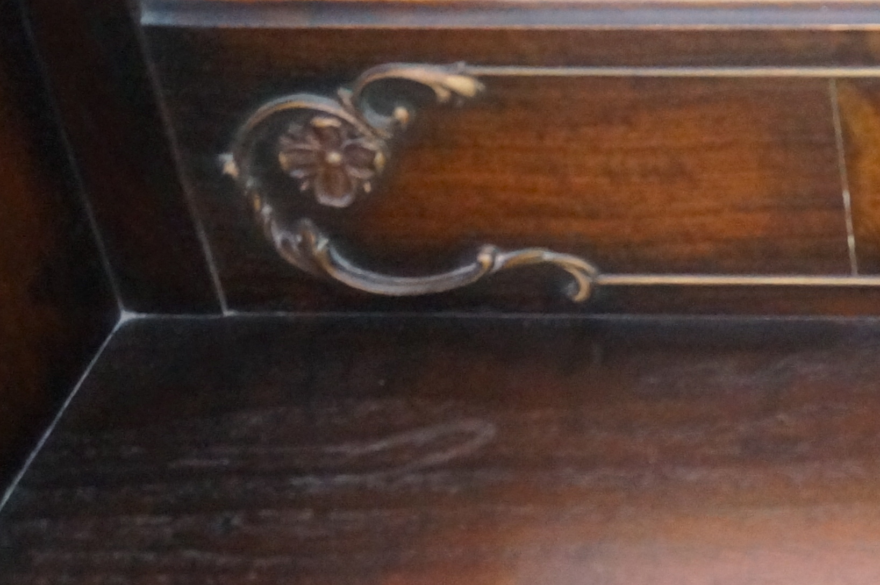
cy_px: 165
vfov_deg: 16.8
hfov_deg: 22.7
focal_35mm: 81
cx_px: 1111
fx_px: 1978
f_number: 4
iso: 3200
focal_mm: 20
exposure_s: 1/50
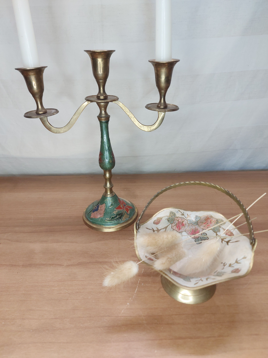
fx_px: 248
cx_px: 134
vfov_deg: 71.6
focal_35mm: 24
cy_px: 179
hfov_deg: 56.8
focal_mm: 5.23
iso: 125
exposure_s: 1/50
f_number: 1.8
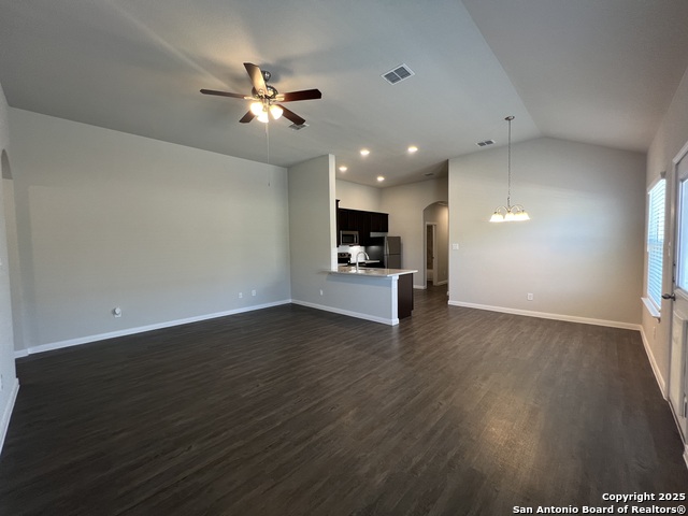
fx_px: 258
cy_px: 258
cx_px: 344
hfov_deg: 106.2
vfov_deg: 89.9
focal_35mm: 13
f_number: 1.8
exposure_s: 1/60
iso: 160
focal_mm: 1.57
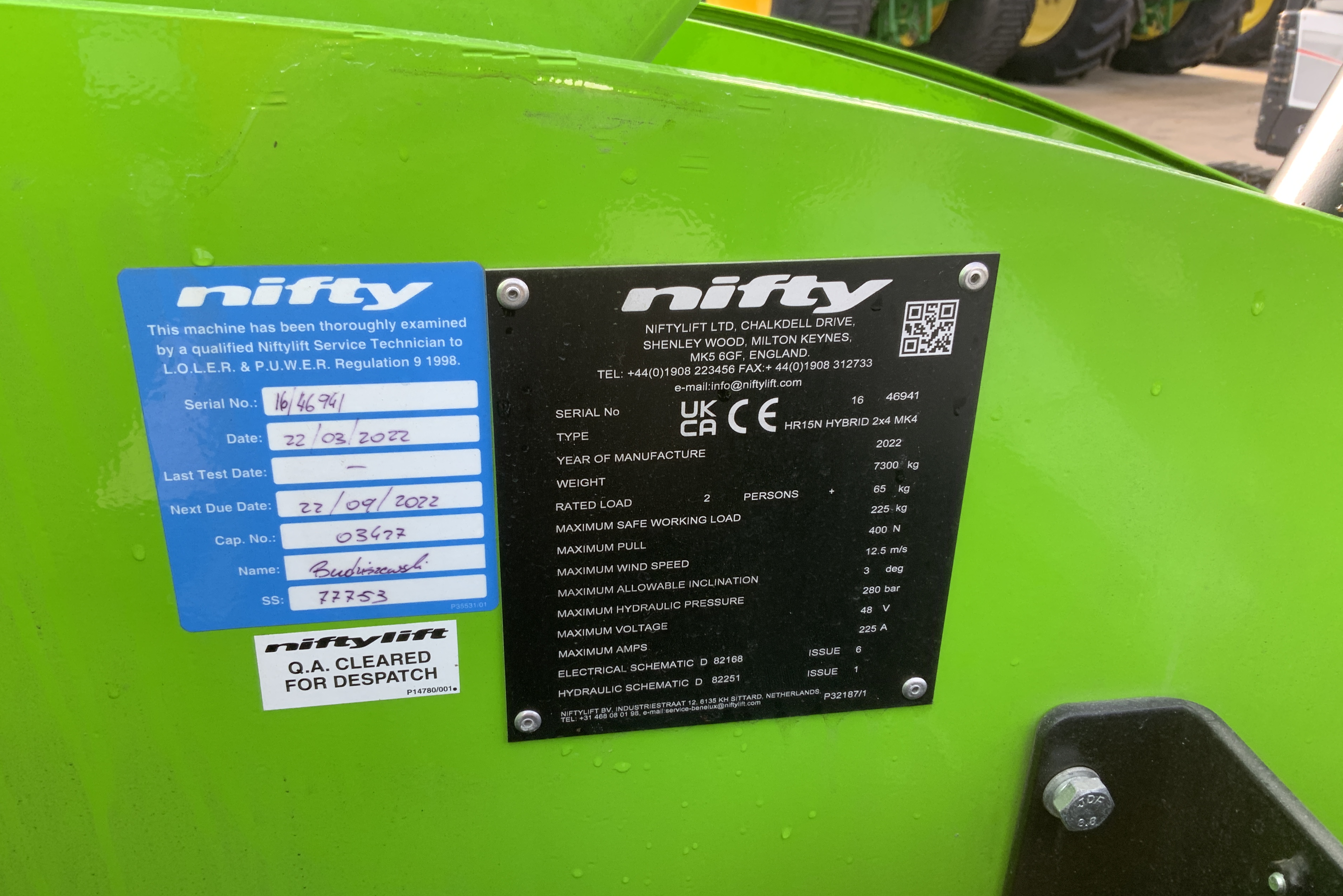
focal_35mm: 32
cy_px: 510
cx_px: 643
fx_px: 1194
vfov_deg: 41.0
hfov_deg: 58.7
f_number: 1.8
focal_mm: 3
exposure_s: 1/122
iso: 20
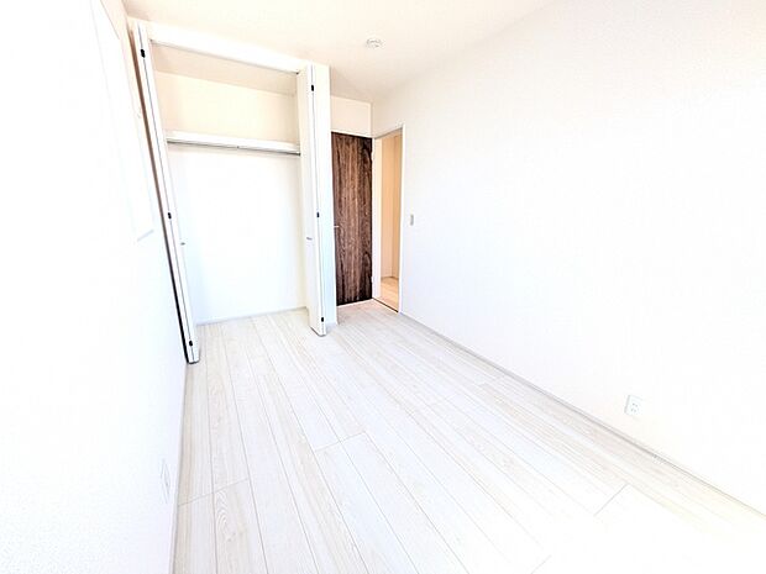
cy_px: 287
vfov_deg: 85.7
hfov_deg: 102.1
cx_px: 383
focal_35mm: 14
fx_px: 310
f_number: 2.2
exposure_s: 1/100
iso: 89
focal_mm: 1.83
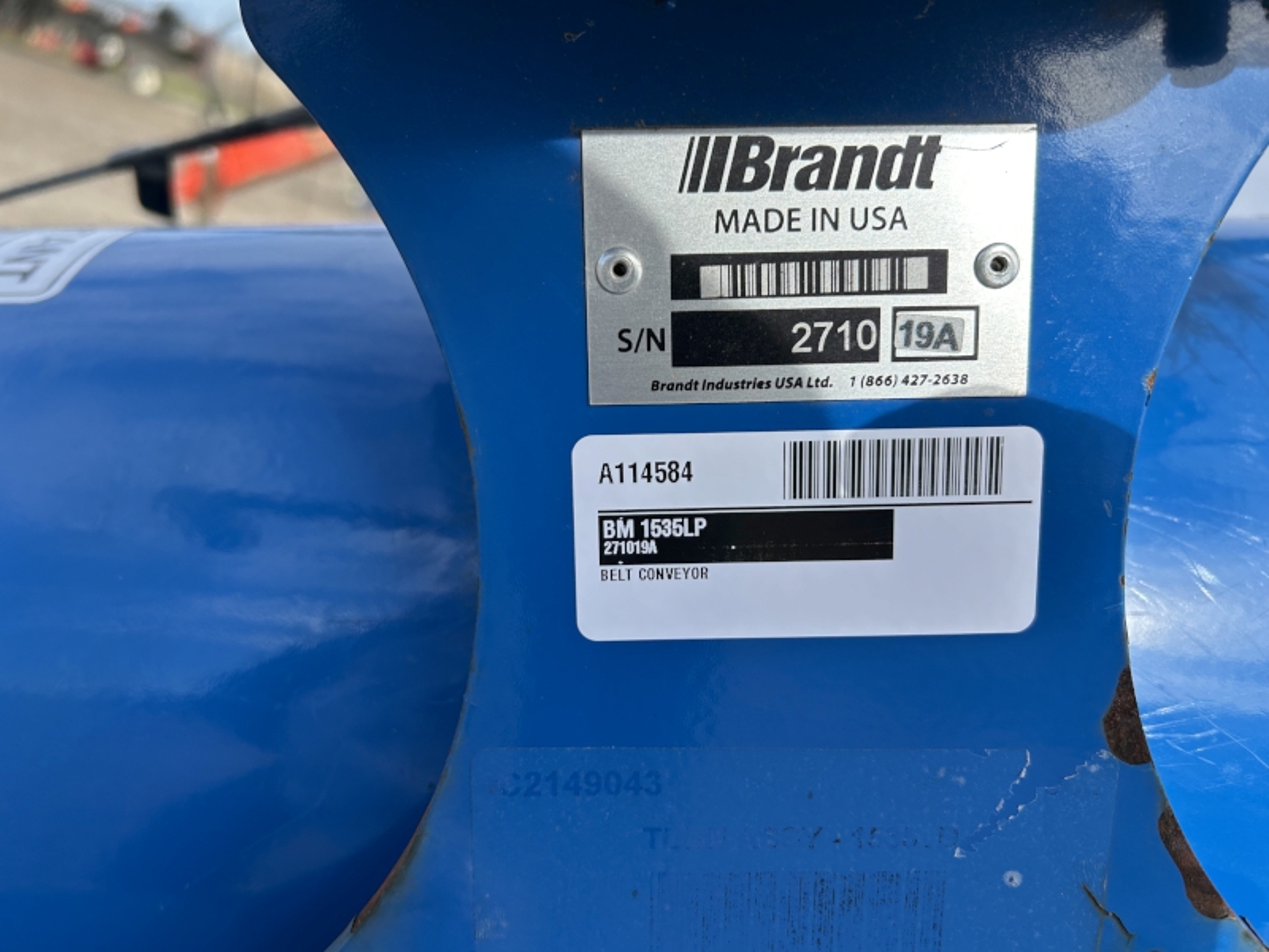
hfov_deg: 67.3
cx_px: 634
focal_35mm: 26
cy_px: 476
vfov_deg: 53.1
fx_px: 953
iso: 50
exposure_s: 1/1934
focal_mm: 5.7
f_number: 1.5
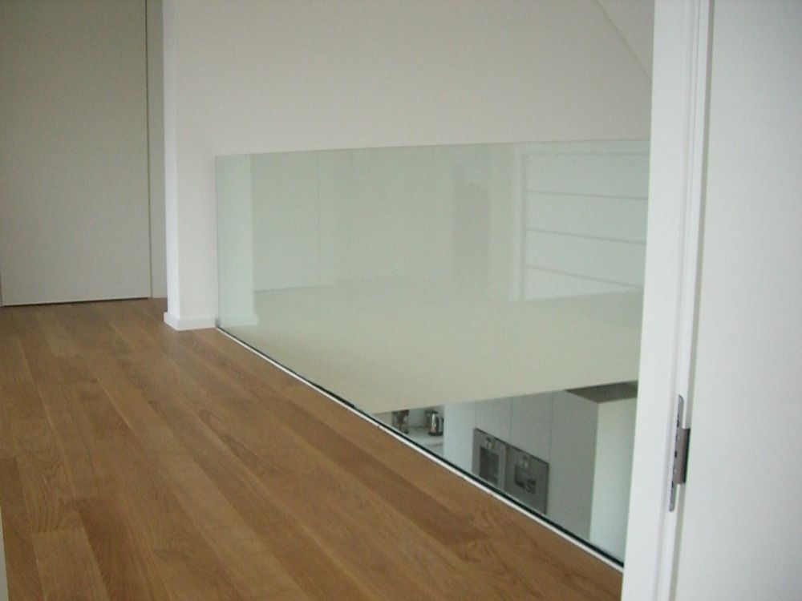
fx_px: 880
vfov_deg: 37.7
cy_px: 300
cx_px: 401
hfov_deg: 49.0
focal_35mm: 38
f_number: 2.7
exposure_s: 1/50
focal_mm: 6.2
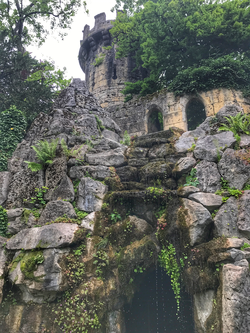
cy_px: 166
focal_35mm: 28
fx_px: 270
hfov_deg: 49.7
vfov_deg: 63.4
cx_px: 125
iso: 20
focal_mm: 3.99
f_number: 1.8
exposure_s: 1/349
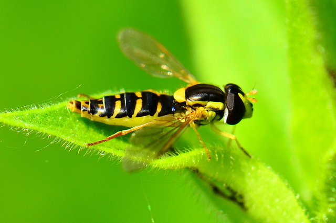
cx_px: 168
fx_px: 1469
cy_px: 112
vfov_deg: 8.7
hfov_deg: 13.0
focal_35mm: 158
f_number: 8
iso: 200
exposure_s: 1/400
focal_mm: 105
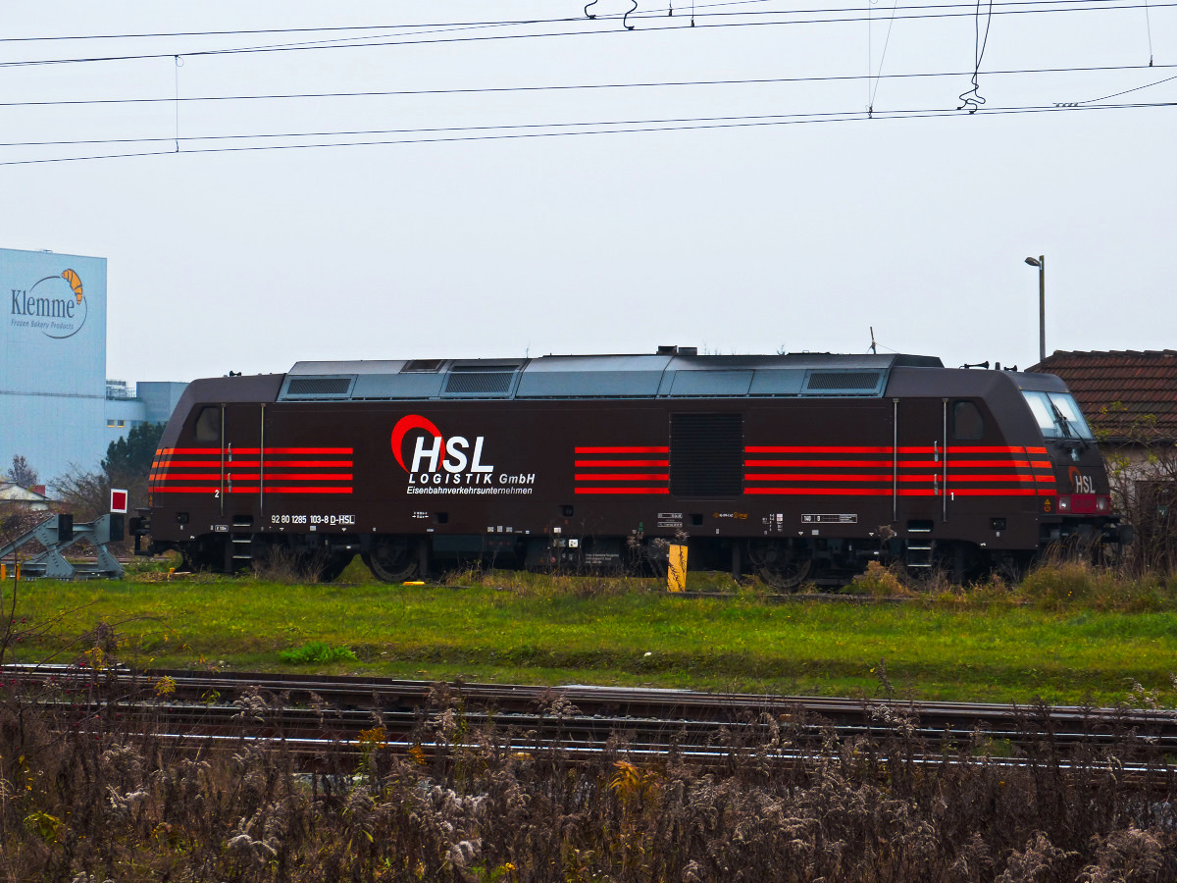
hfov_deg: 15.4
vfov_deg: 11.6
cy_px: 442
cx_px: 588
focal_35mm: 128
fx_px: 4352
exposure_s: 1/100
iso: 100
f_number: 3.6
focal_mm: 23.1
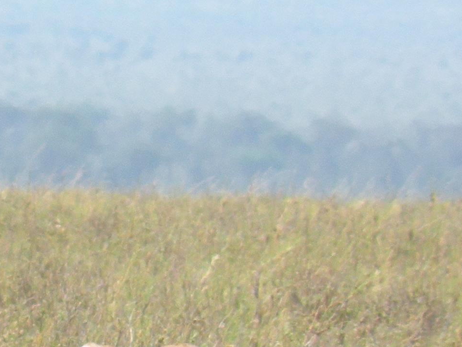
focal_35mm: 1848
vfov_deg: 0.8
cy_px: 324
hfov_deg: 1.1
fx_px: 24673
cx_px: 29
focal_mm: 84.2
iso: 64
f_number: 5.6
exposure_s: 1/304
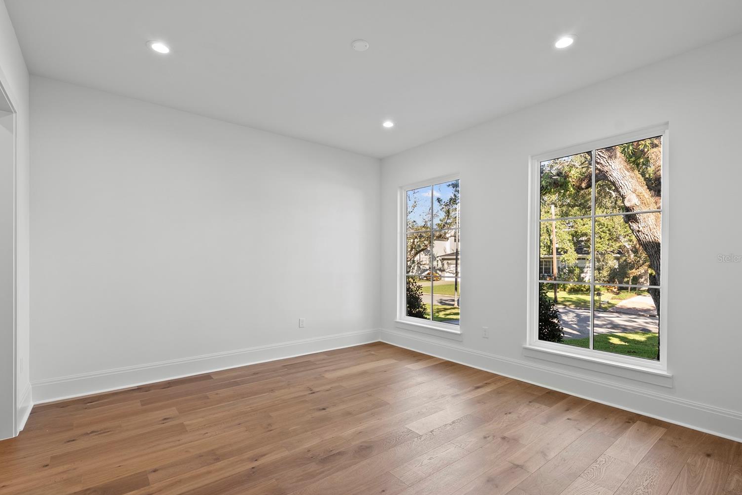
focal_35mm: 17
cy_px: 258
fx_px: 350
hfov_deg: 93.3
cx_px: 367
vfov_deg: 70.4
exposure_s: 1/8
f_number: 7.1
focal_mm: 16
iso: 640
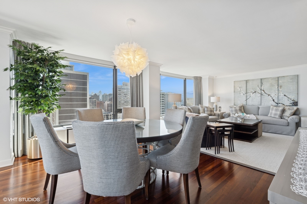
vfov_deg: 73.7
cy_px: 102
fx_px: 136
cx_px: 154
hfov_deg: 96.7
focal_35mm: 16
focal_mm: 16
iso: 320
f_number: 8
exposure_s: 1/100
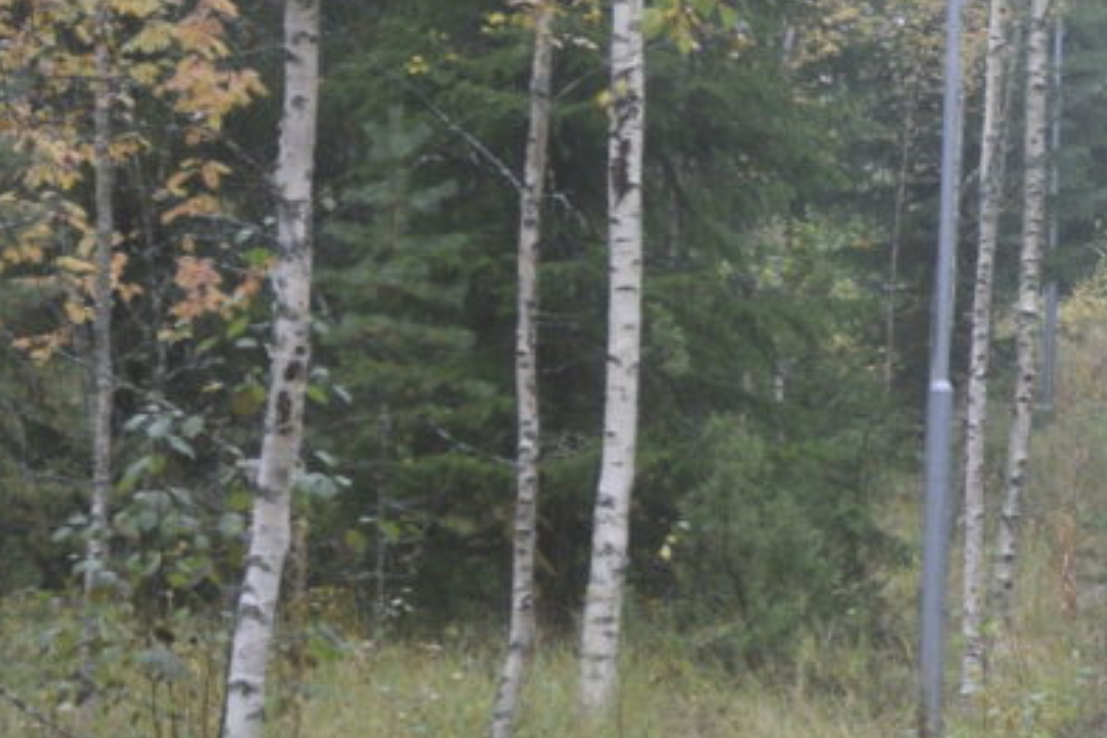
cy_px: 624
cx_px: 1797
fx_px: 5289
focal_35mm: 172
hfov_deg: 11.3
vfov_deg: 8.0
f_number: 2.8
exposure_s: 1/800
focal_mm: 22
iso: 800
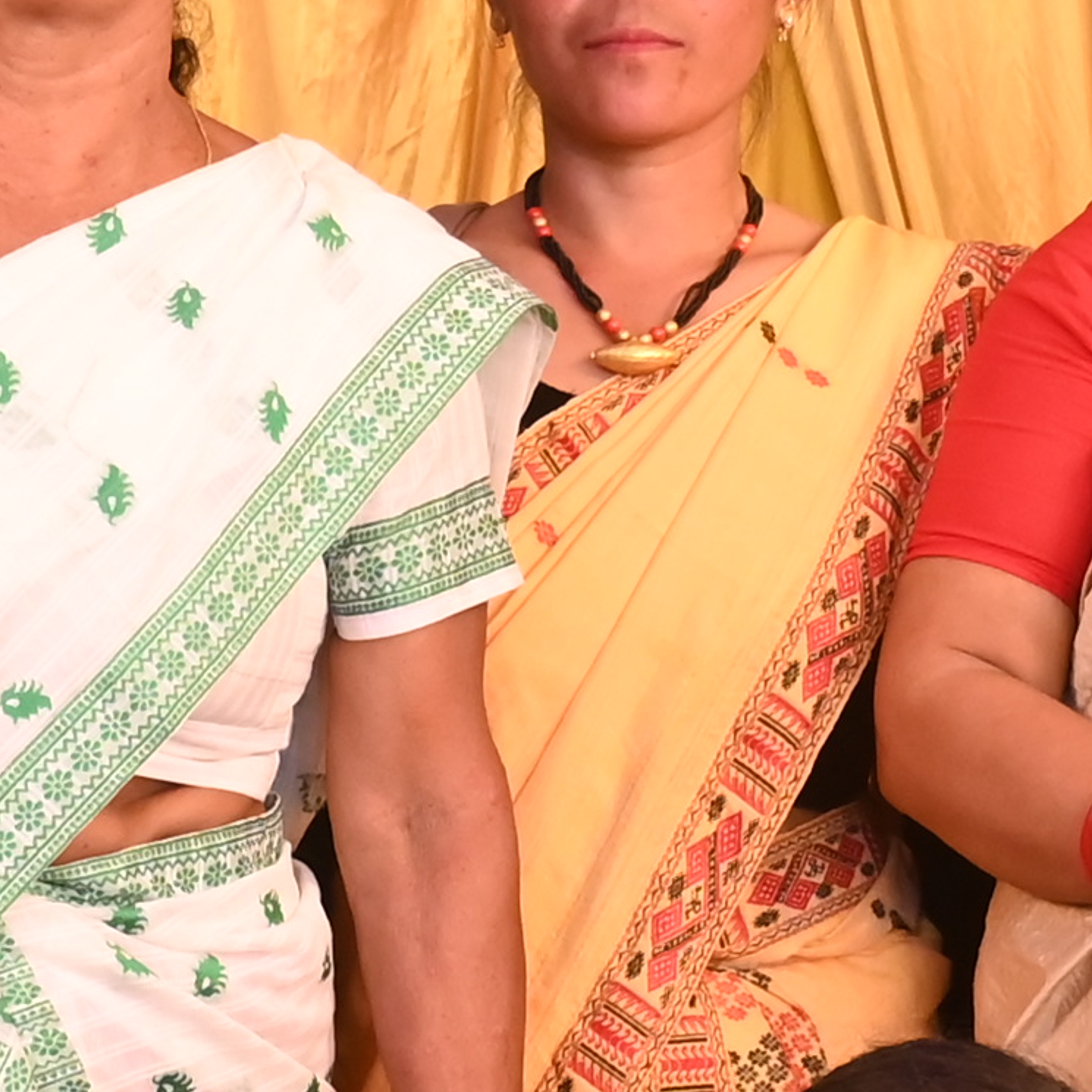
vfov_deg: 10.5
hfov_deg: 10.6
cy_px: 1082
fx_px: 5889
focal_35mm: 165
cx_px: 238
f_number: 4
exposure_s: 1/100
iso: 1250
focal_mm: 24
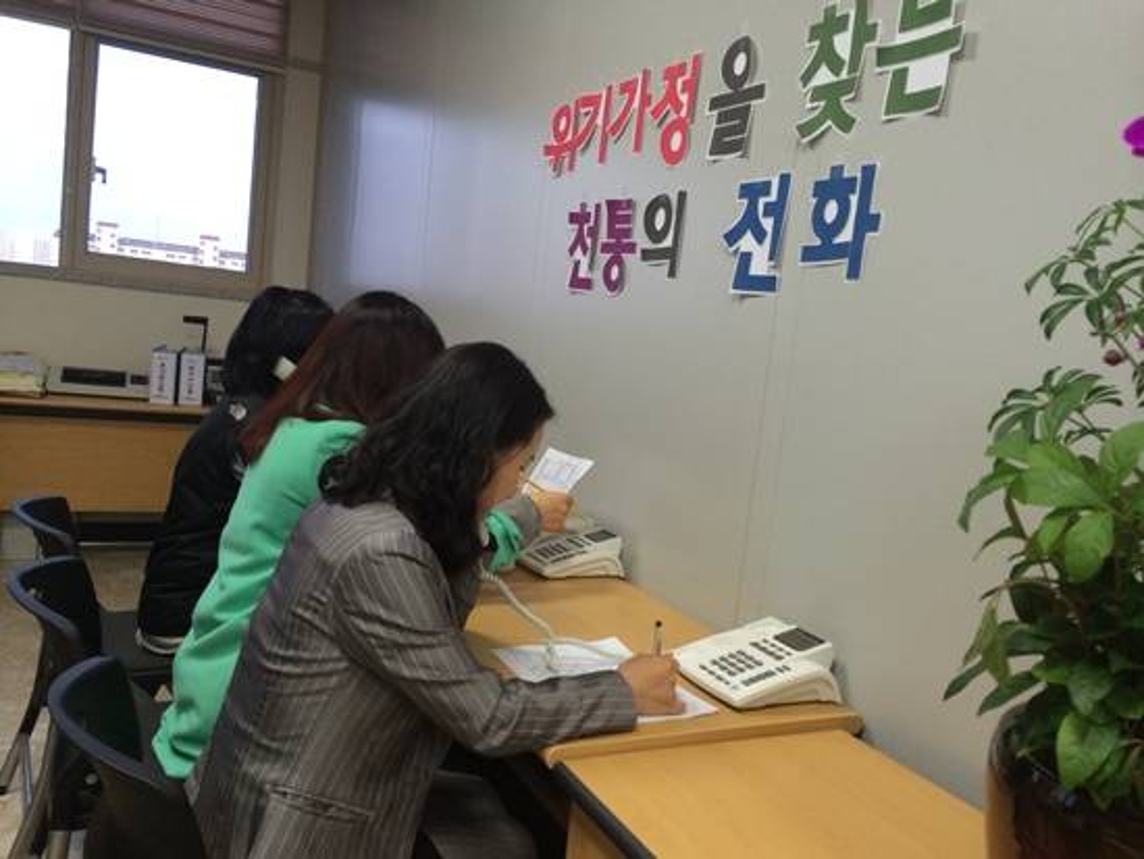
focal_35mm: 30
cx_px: 572
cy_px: 430
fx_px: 992
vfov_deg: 46.8
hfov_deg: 59.9
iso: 64
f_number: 2.2
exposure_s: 1/30
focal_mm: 4.12
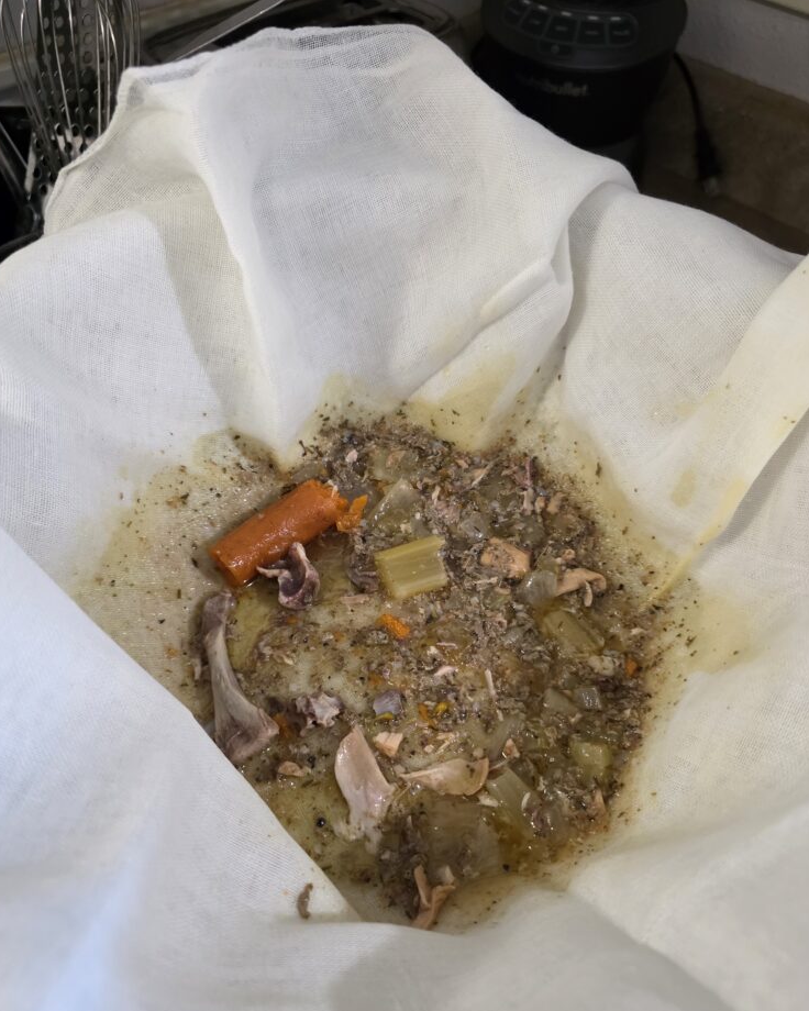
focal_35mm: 25
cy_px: 562
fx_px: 748
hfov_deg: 56.8
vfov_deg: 67.9
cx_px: 410
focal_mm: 6.3
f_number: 1.7
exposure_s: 1/120
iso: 800
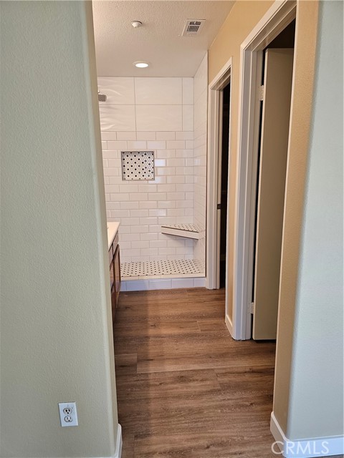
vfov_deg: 73.9
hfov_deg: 58.9
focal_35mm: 23
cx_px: 172
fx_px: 305
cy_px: 229
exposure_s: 1/120
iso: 125
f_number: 1.7
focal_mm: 6.3
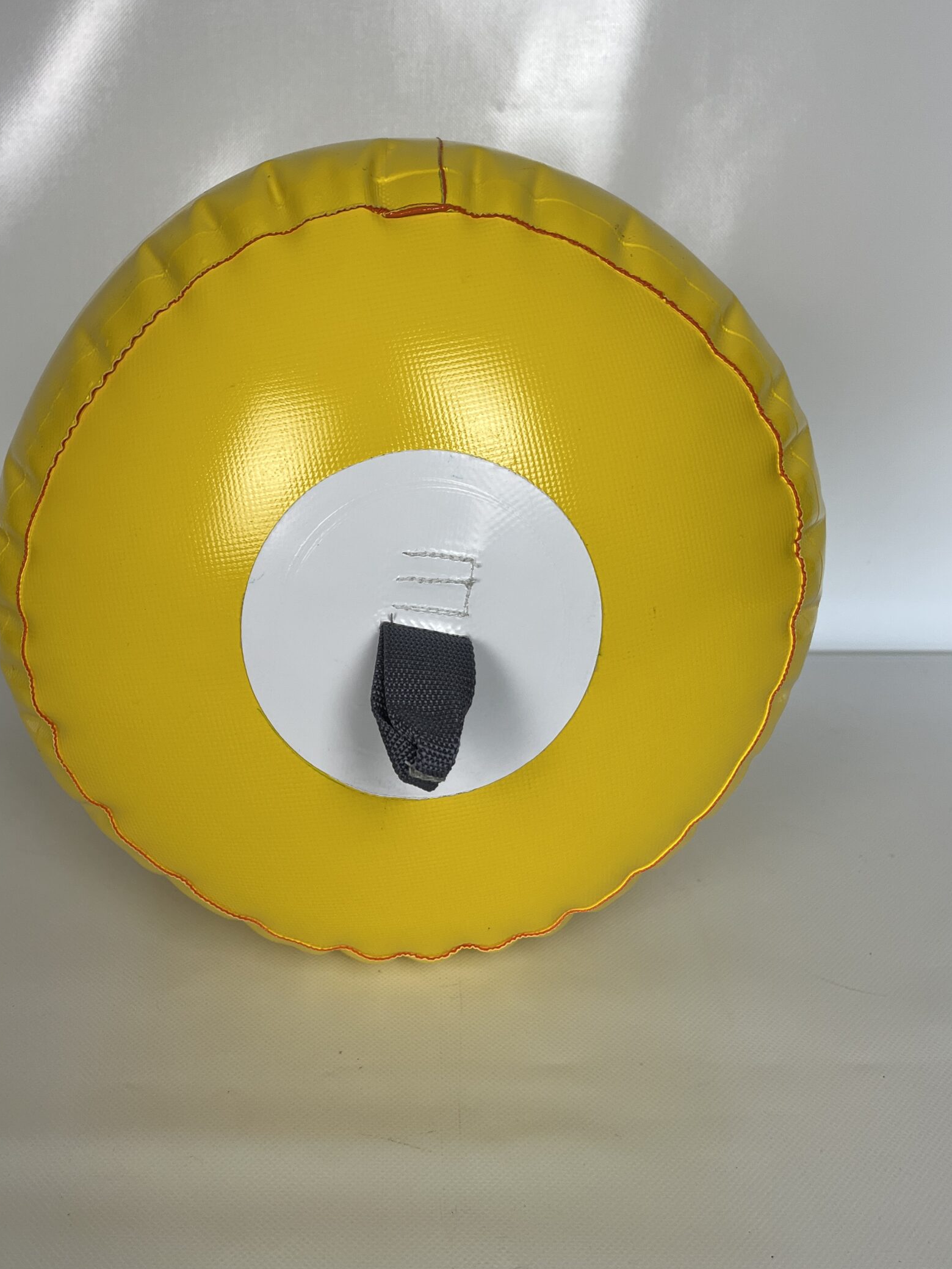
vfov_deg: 56.4
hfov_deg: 44.0
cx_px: 401
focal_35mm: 32
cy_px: 513
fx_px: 1173
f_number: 1.6
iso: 50
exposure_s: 1/100
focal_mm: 5.1
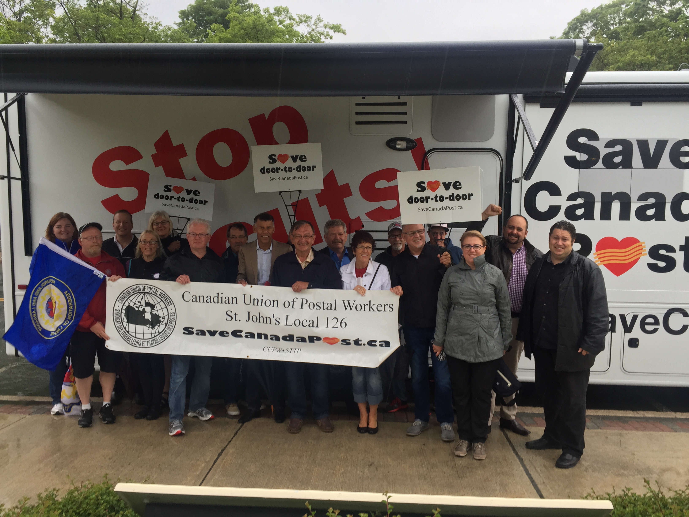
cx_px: 344
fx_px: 577
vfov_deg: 48.2
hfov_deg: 61.7
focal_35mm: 29
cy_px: 258
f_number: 2.2
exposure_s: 1/60
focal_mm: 4.15
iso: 40
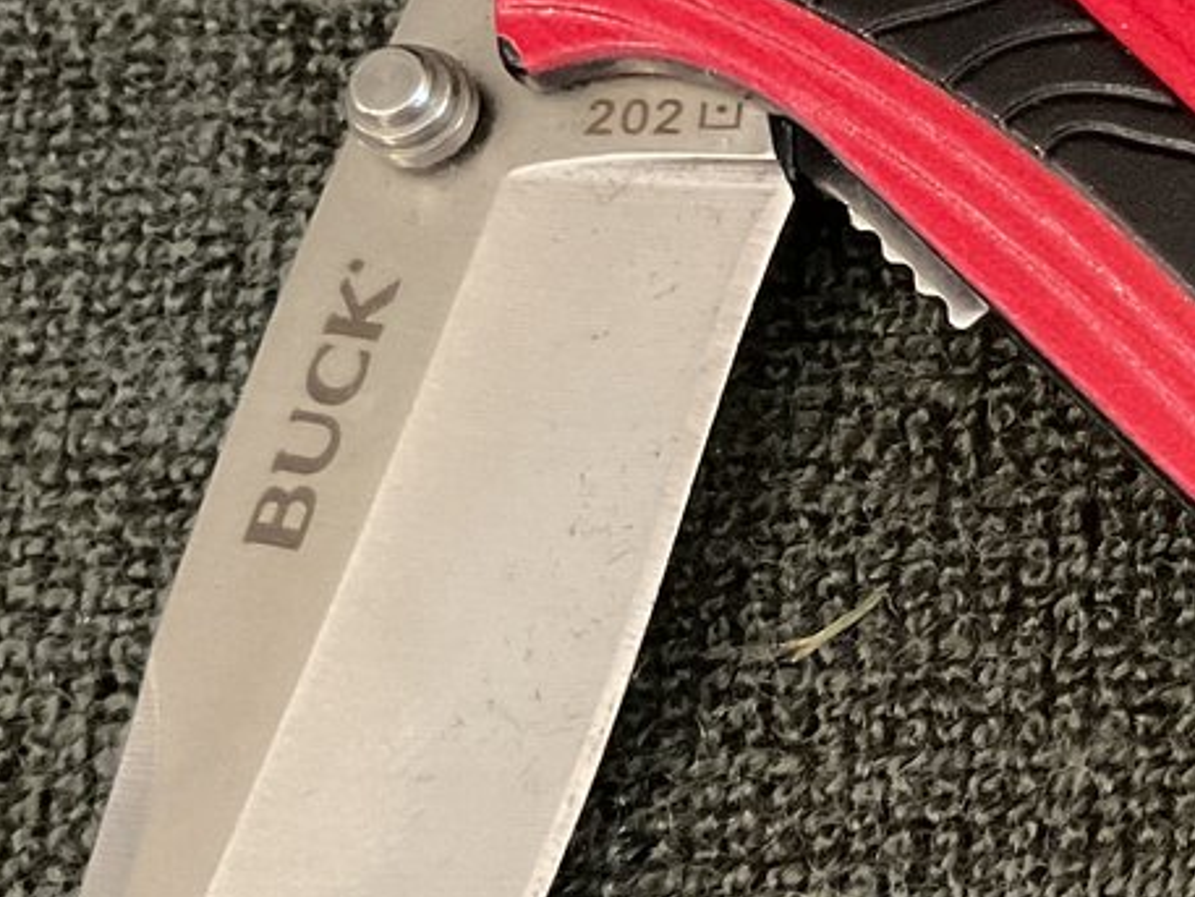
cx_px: 1753
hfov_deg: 18.3
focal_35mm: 96
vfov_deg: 15.4
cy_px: 347
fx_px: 3315
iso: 500
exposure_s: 1/24
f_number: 1.8
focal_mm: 3
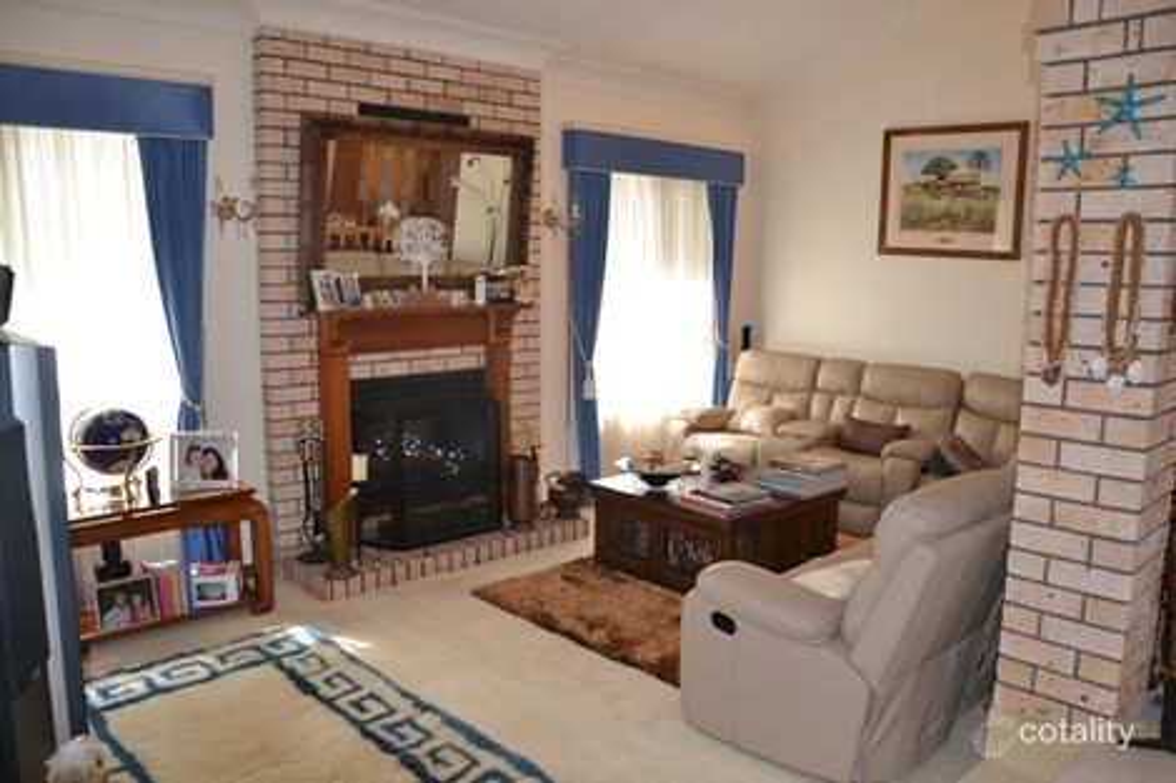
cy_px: 392
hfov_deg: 67.4
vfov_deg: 47.9
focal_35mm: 27
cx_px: 588
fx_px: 882
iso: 400
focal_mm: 18
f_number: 4
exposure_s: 1/60
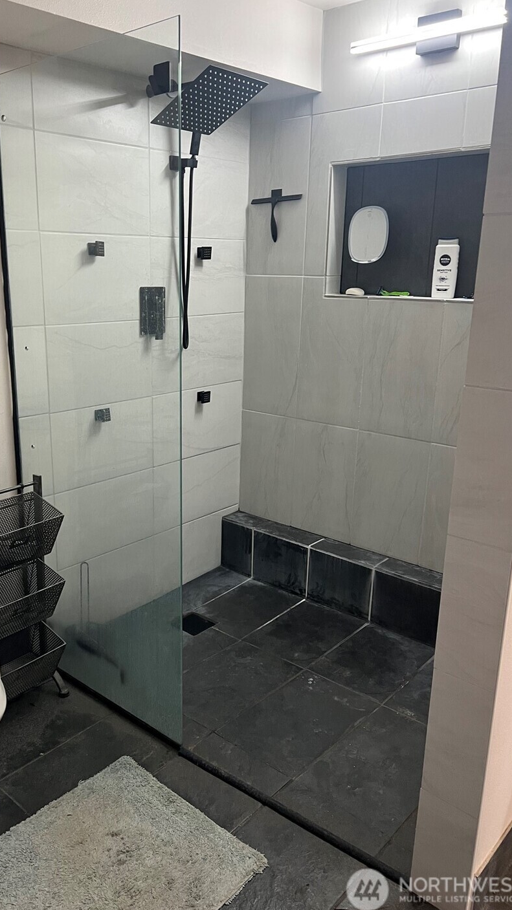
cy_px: 454
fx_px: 700
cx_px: 195
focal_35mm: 29
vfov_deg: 66.1
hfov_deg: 39.9
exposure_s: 1/60
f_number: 1.5
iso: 160
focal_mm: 5.7
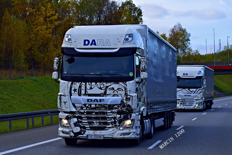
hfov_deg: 19.5
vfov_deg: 13.0
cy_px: 78
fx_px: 676
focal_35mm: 105
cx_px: 116
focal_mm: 70
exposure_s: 1/1000
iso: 400
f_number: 6.3
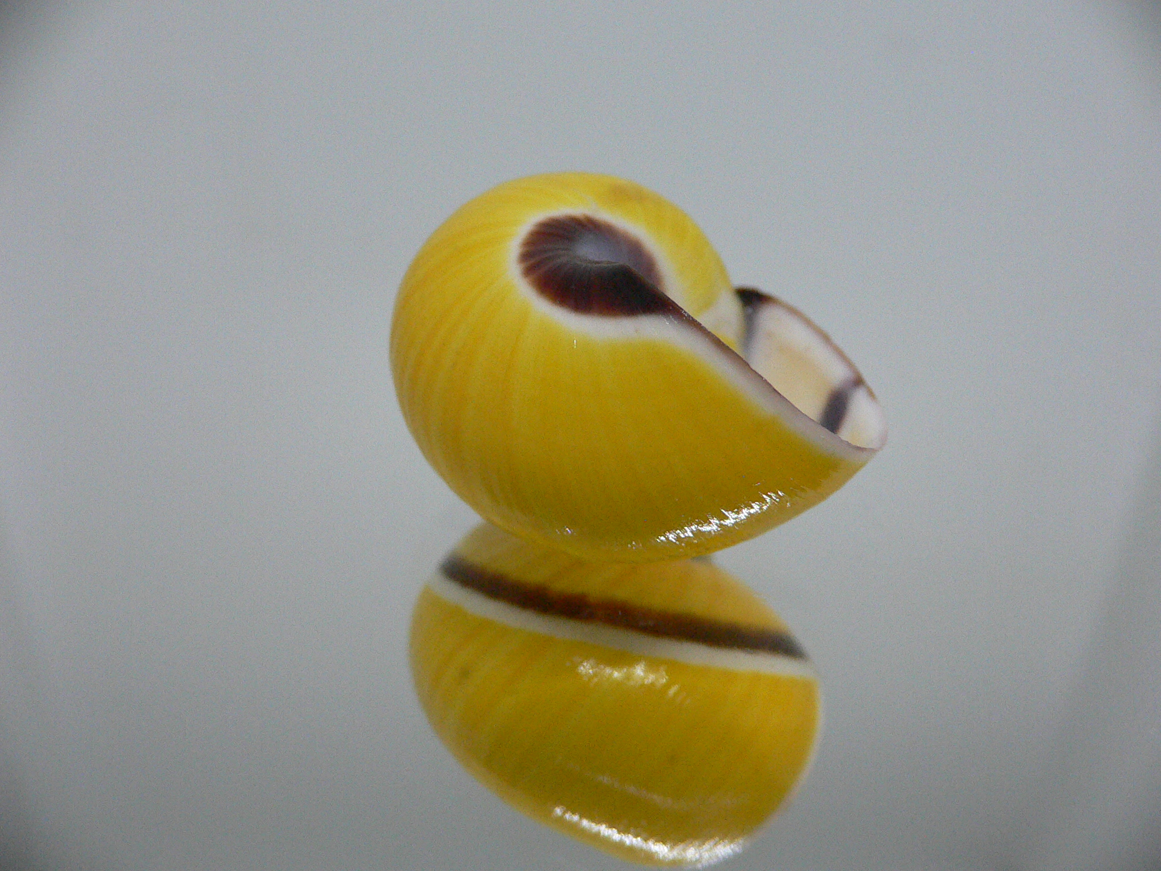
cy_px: 436
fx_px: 1174
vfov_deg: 40.7
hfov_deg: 52.6
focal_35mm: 35
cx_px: 580
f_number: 2.8
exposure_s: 1/60
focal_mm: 4.6
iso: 200
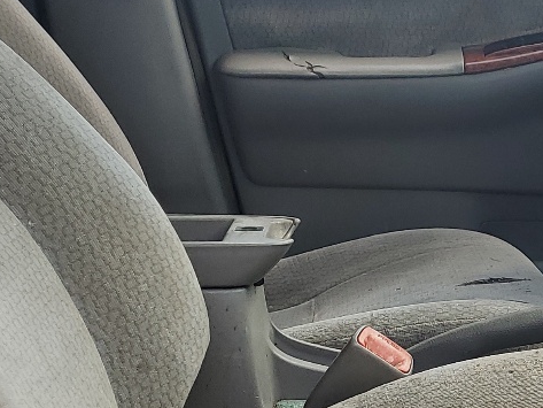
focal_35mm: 88
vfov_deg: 16.6
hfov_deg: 21.2
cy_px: 348
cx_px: 584
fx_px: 1381
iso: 50
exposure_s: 1/833
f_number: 1.5
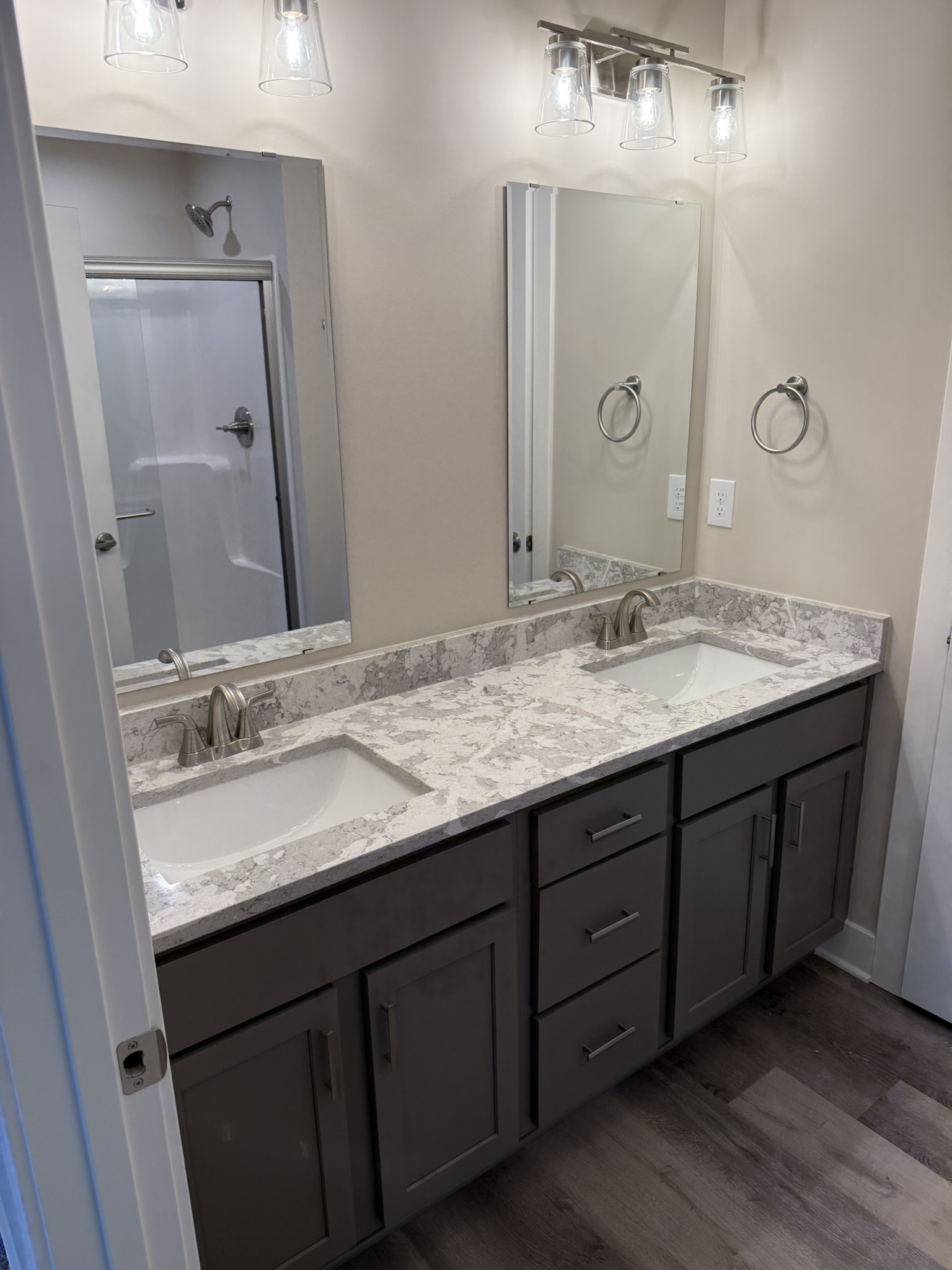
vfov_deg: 71.6
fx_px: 880
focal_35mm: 24
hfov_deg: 56.8
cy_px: 635
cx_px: 476
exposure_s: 1/234
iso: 125
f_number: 1.78
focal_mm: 6.76
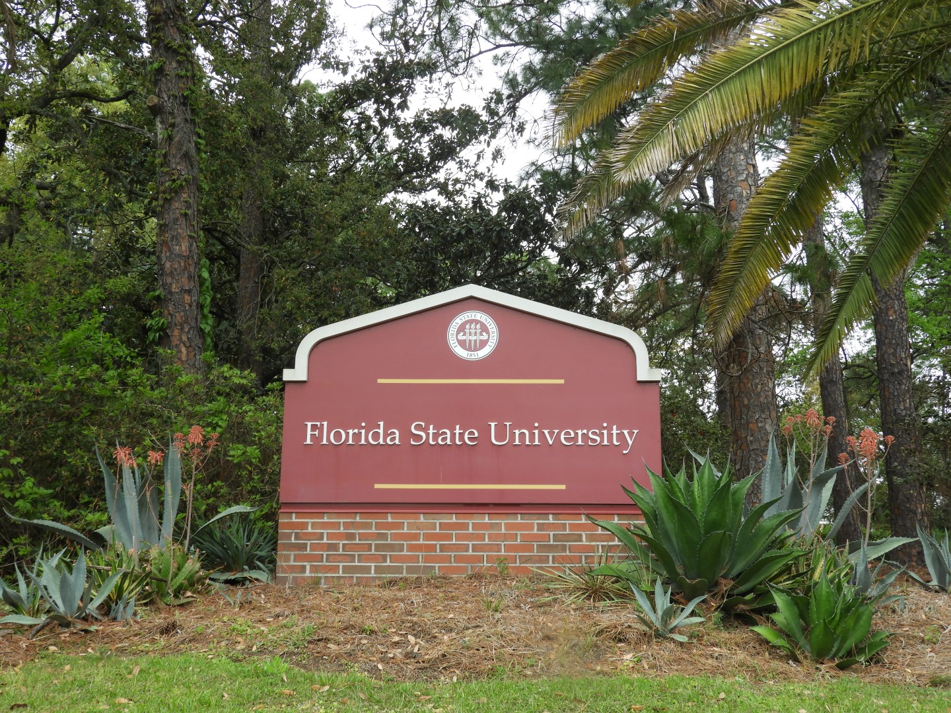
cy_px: 356
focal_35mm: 40
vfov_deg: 36.0
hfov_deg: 46.8
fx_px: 1099
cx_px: 476
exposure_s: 1/160
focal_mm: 7.2
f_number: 3.8
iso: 100
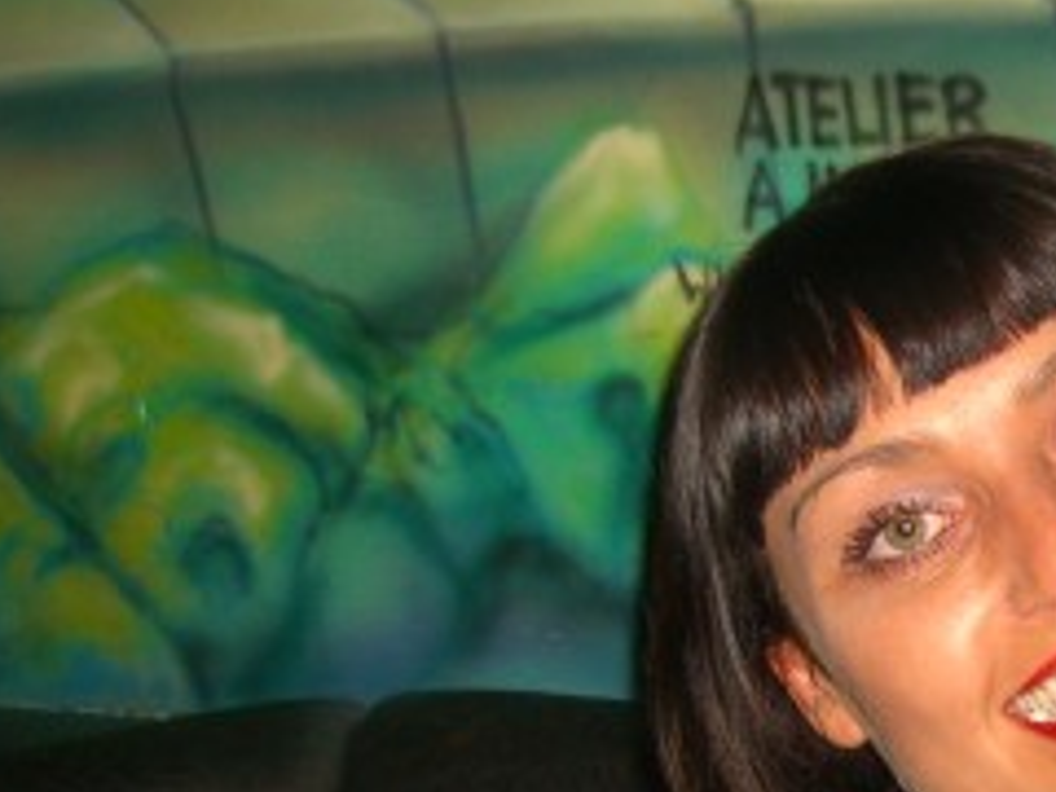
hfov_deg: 19.8
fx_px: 2898
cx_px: 1157
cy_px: 805
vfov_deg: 15.3
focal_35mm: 95
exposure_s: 1/60
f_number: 2.8
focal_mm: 7.9
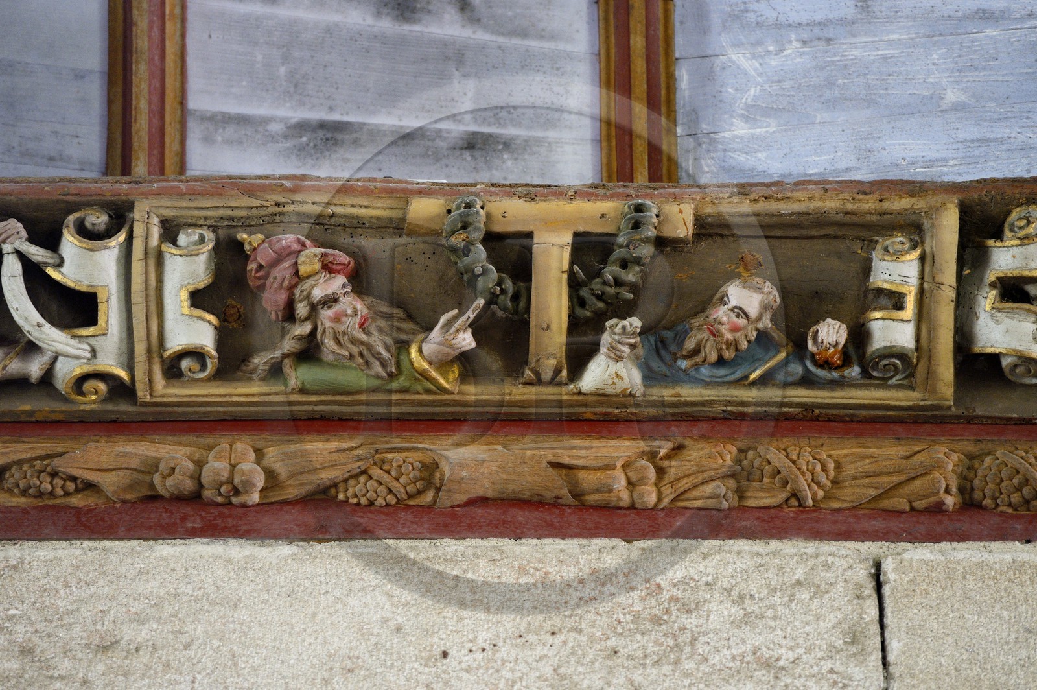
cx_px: 518
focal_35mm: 200
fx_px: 5756
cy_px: 345
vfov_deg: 6.9
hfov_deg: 10.3
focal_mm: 200
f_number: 3.5
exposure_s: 1/15
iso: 1600
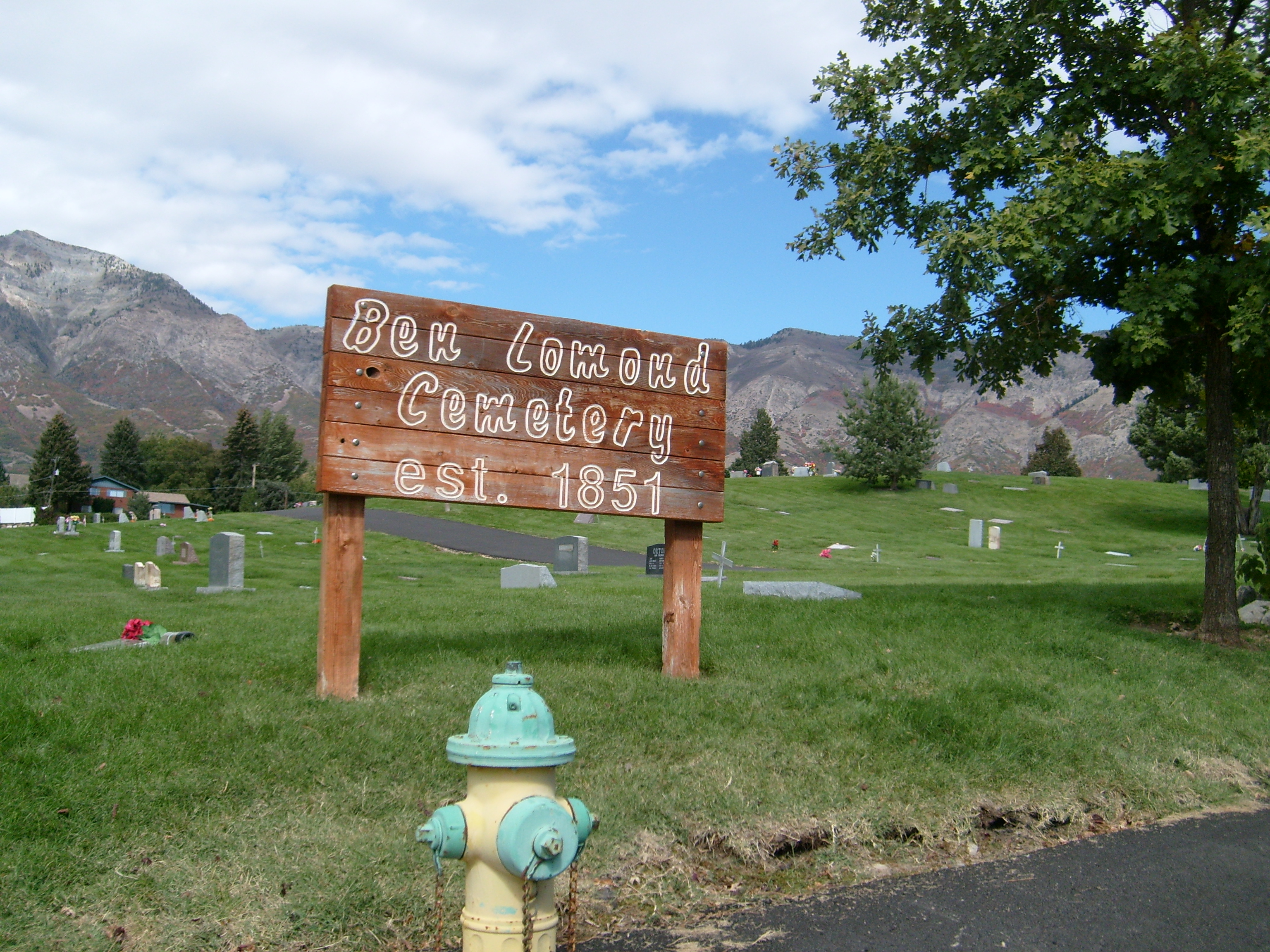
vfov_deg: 40.7
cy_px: 476
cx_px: 635
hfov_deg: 52.6
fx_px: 1284
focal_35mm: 35
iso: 80
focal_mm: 5.8
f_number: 7.1
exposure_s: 1/180
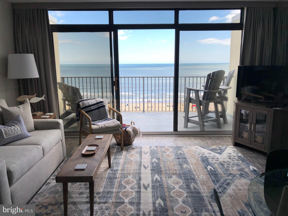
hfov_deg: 63.4
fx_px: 233
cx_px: 144
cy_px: 108
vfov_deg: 49.7
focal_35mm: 28
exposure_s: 1/852
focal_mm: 4
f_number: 1.8
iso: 20
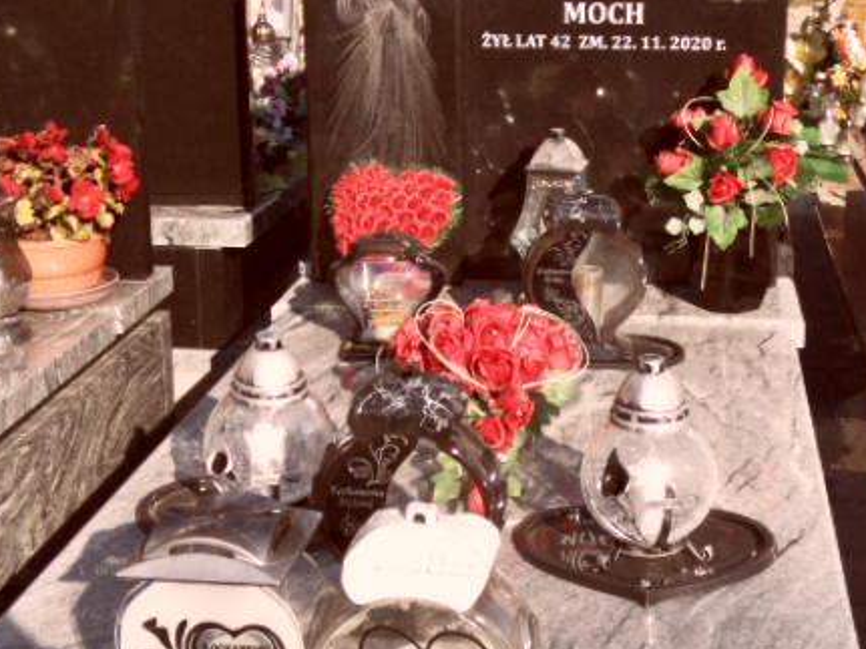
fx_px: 1426
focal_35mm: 57
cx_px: 532
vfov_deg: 25.6
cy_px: 239
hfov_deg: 33.6
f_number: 3.2
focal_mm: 3.9
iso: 80
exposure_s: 1/750
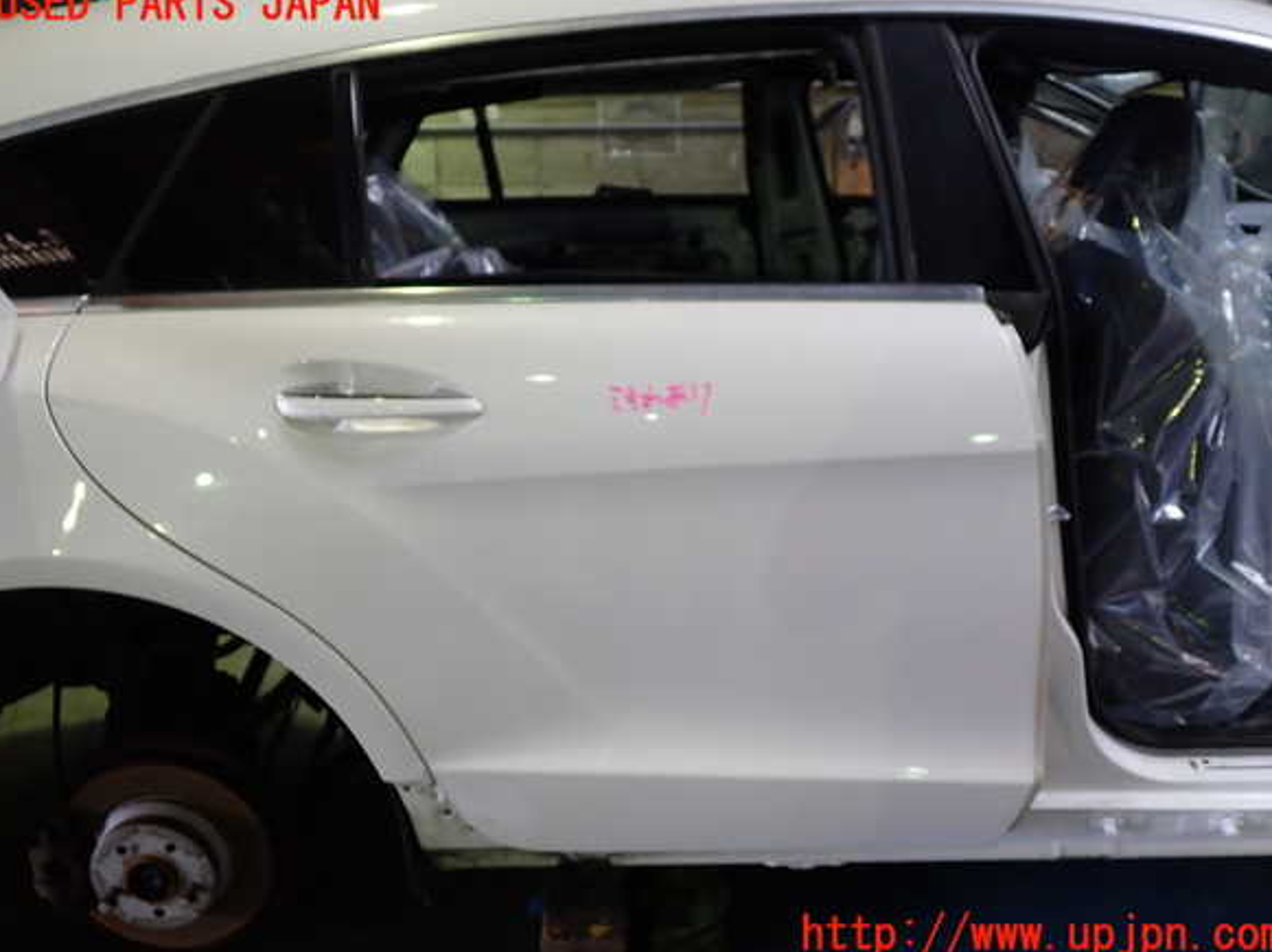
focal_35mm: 31
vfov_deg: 45.4
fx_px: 1138
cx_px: 639
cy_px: 471
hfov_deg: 58.4
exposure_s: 1/40
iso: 200
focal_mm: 5.4
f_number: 2.3
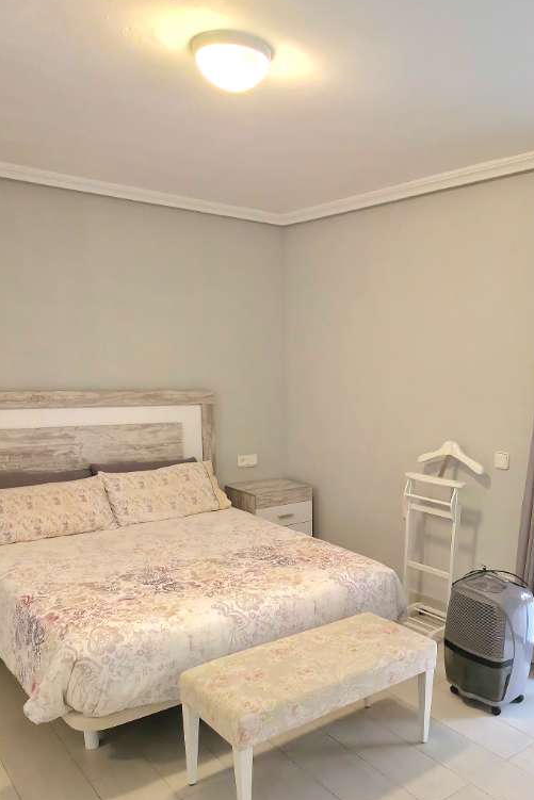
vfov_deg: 65.1
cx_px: 354
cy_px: 550
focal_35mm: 27
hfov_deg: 47.2
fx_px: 600
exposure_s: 1/50.3
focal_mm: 2.2
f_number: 1.9
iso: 125
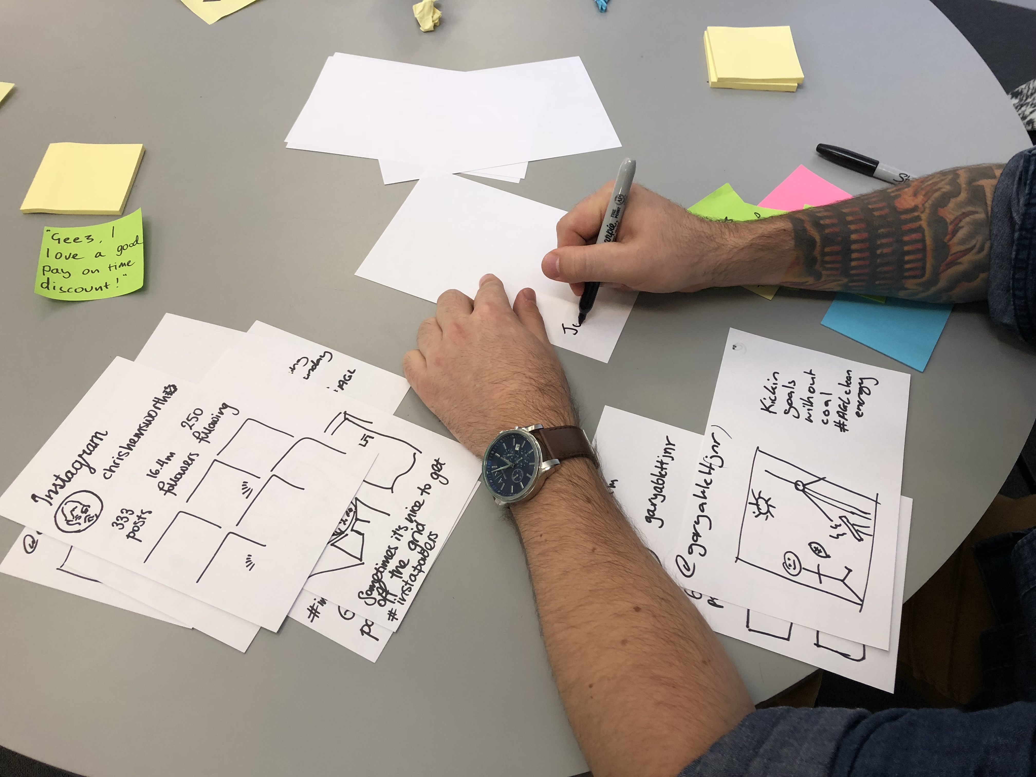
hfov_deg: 63.4
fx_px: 838
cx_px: 518
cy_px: 388
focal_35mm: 28
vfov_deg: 49.7
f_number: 1.8
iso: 40
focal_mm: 3.99
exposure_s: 1/25
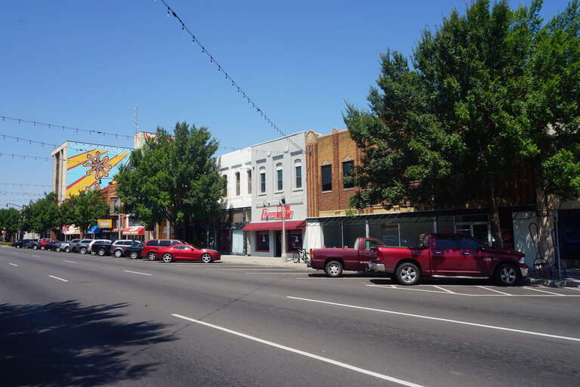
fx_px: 435
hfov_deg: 67.4
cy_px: 194
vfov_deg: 47.9
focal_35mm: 27
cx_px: 290
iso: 100
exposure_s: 1/125
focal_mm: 18
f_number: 11
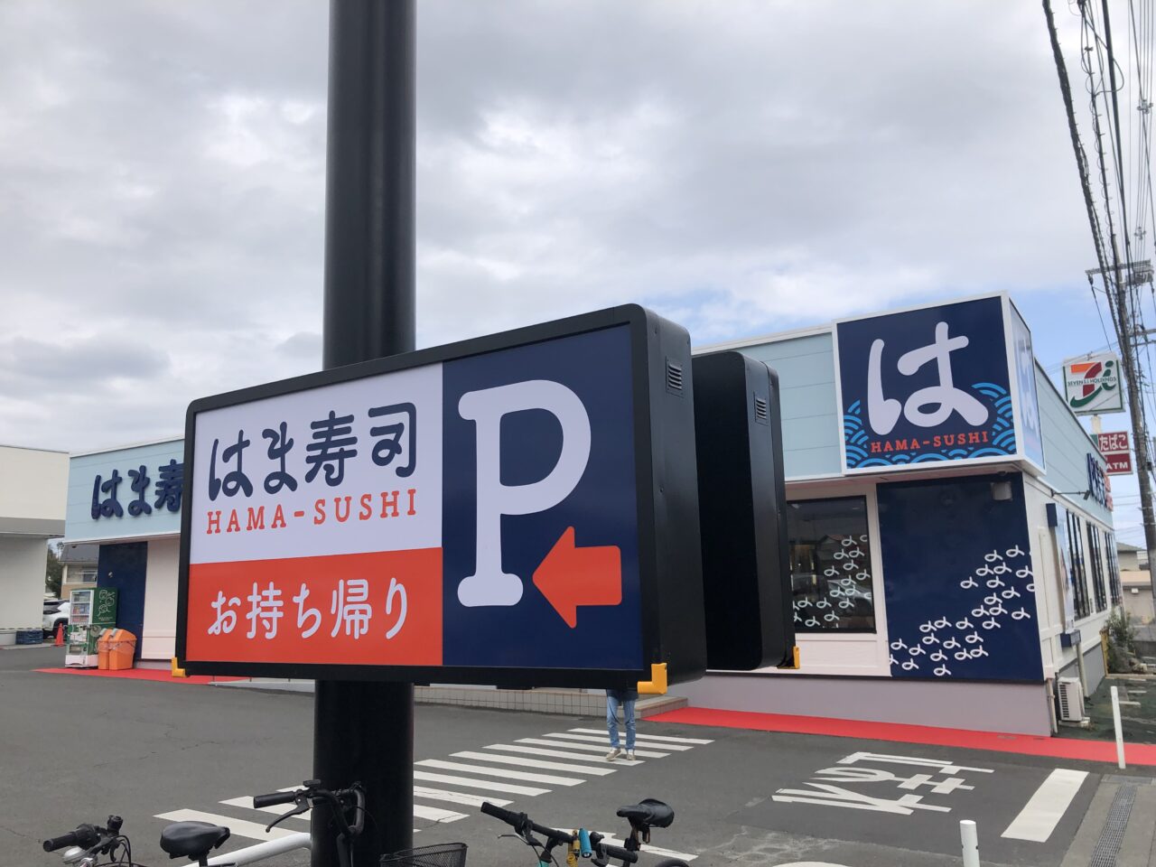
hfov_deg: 63.4
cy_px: 434
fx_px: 935
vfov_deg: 49.7
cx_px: 578
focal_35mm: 28
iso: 20
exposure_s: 1/2000
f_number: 1.8
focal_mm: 4
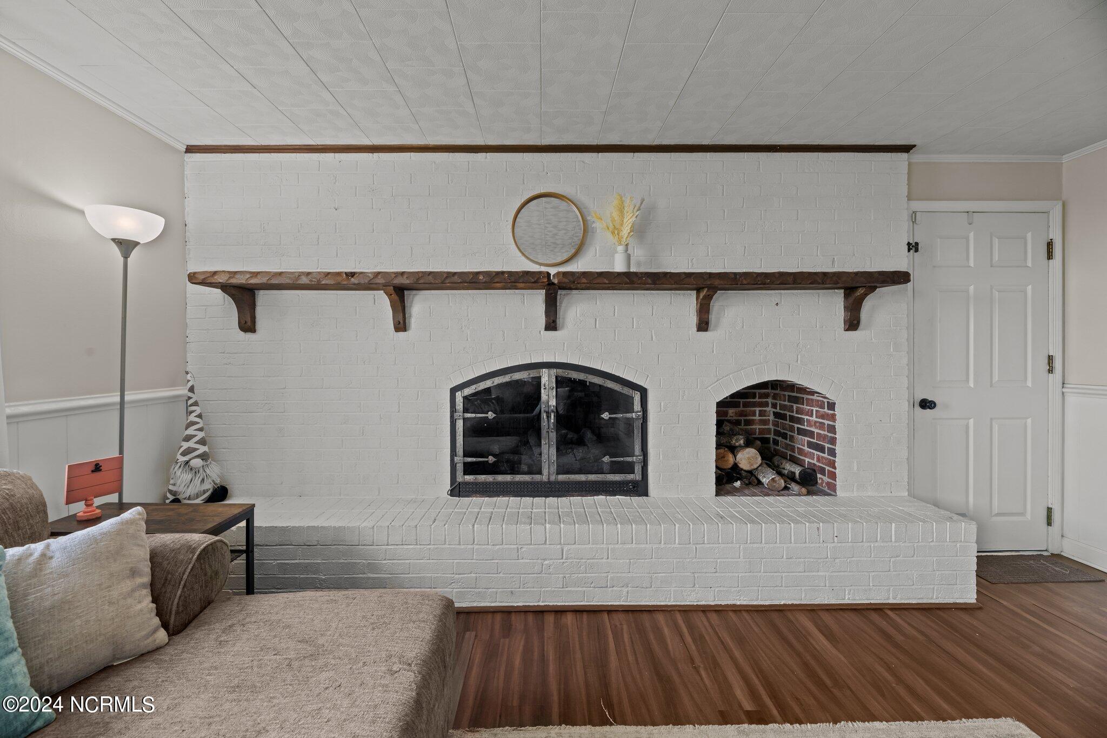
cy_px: 369
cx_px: 554
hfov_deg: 104.3
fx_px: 430
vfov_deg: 81.2
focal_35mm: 14
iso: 400
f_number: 9
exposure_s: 1/4
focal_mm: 14
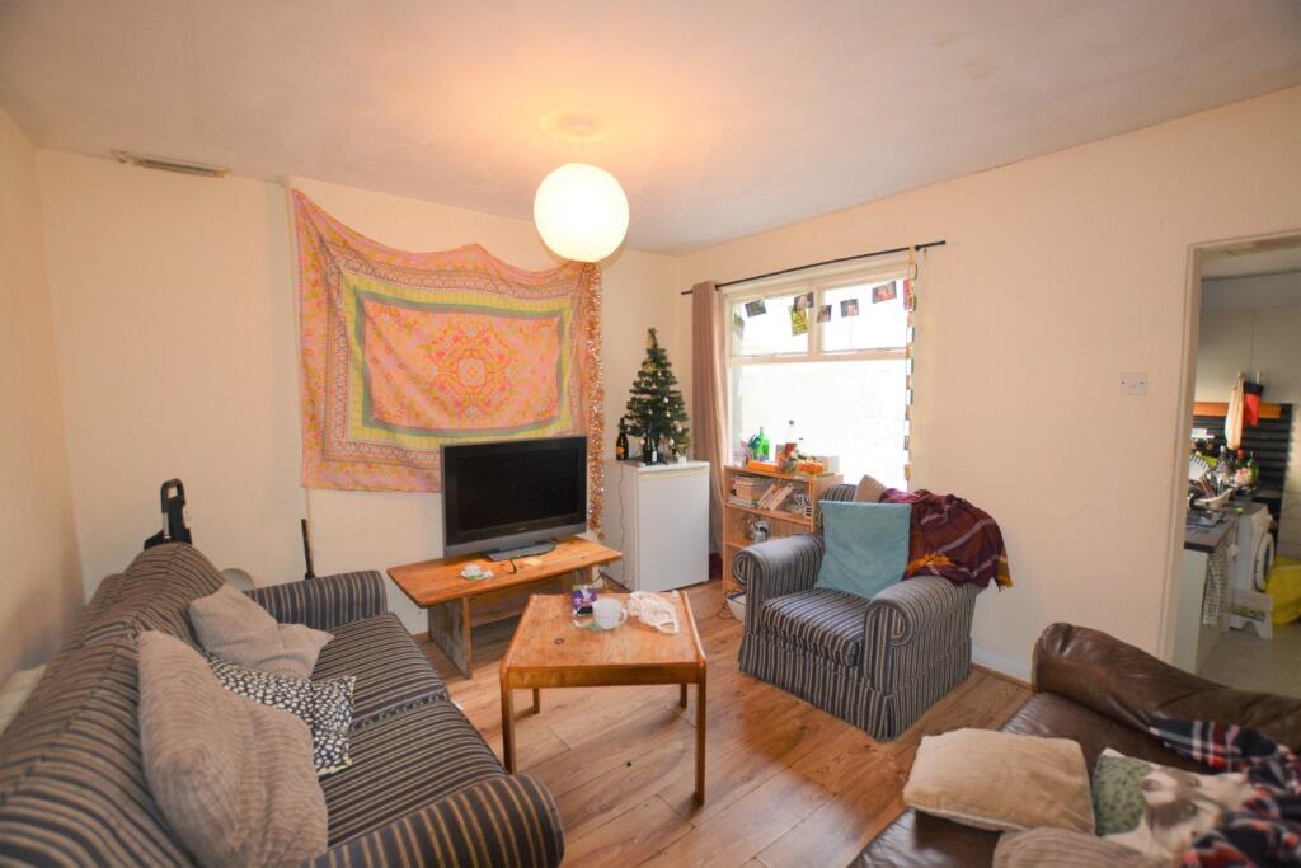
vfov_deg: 77.3
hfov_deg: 100.4
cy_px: 434
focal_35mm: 15
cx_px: 650
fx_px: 542
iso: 400
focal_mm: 10
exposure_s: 1/125
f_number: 3.5
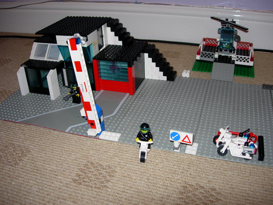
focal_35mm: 38
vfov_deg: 37.7
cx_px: 136
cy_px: 102
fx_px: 300
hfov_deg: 49.0
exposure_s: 1/64
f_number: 2.8
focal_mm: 7.8
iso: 79
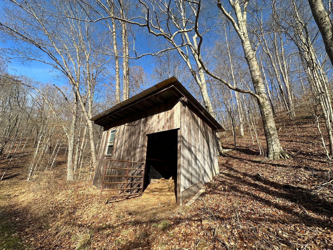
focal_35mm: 14
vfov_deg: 85.7
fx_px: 135
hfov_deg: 102.1
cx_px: 166
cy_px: 125
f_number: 2.2
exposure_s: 1/831
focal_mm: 2.22
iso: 40
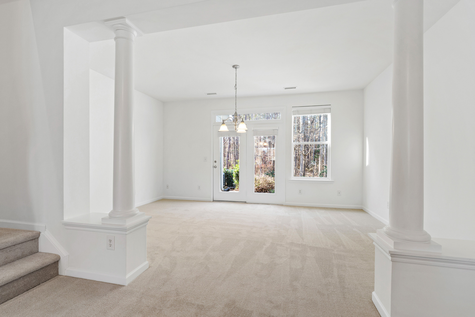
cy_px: 158
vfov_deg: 77.3
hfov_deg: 100.4
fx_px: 198
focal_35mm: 15
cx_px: 238
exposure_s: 1/4
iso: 100
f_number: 8
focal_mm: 10
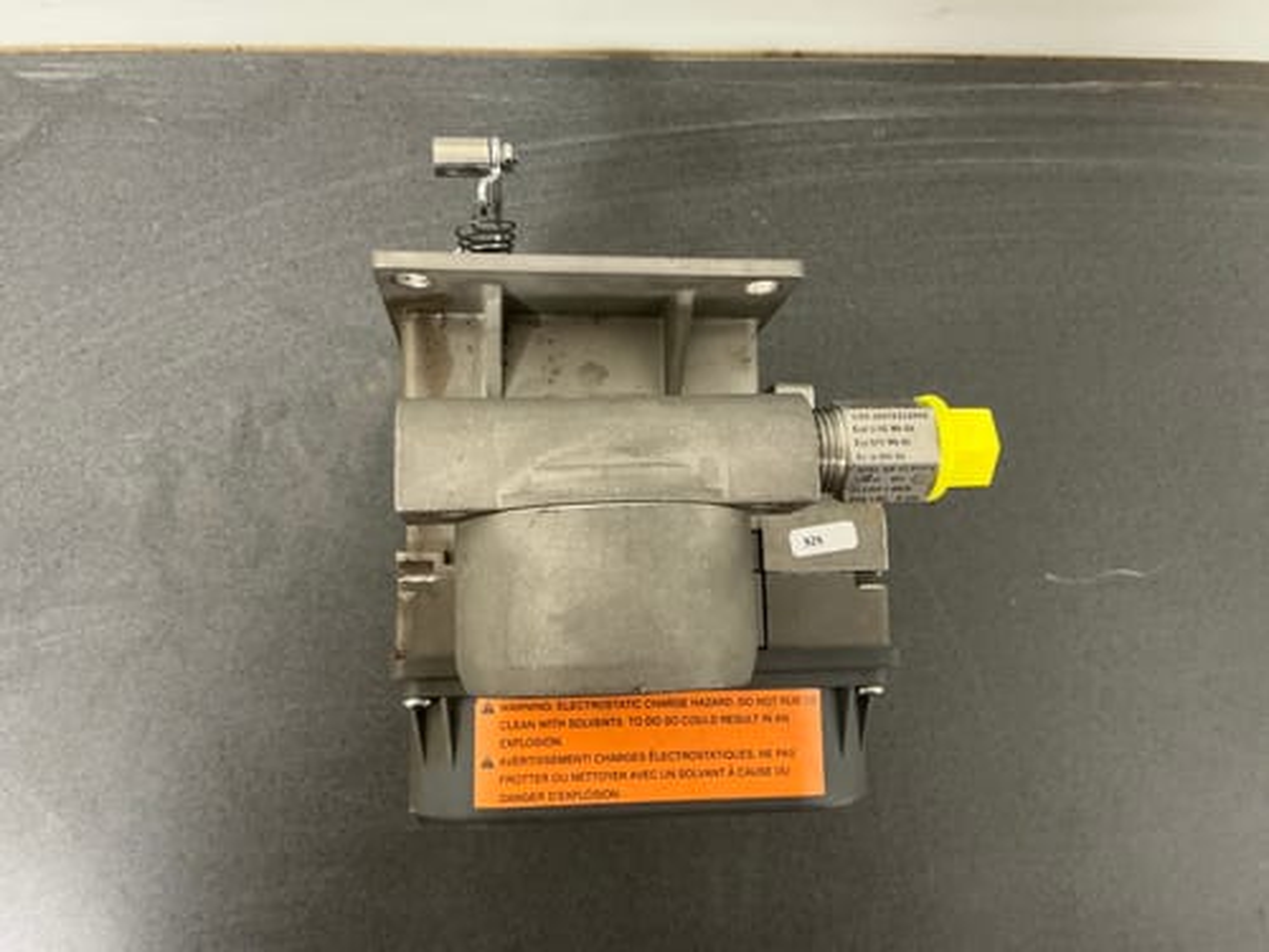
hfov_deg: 63.4
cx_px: 634
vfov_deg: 49.7
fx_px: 1026
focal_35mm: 28
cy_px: 476
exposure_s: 1/50
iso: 250
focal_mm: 3
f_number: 1.8
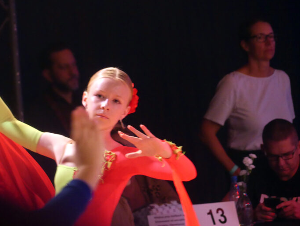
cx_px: 137
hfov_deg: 4.5
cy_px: 115
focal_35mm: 445
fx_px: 3859
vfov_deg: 3.3
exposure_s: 1/100
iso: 800
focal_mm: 73
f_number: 2.8
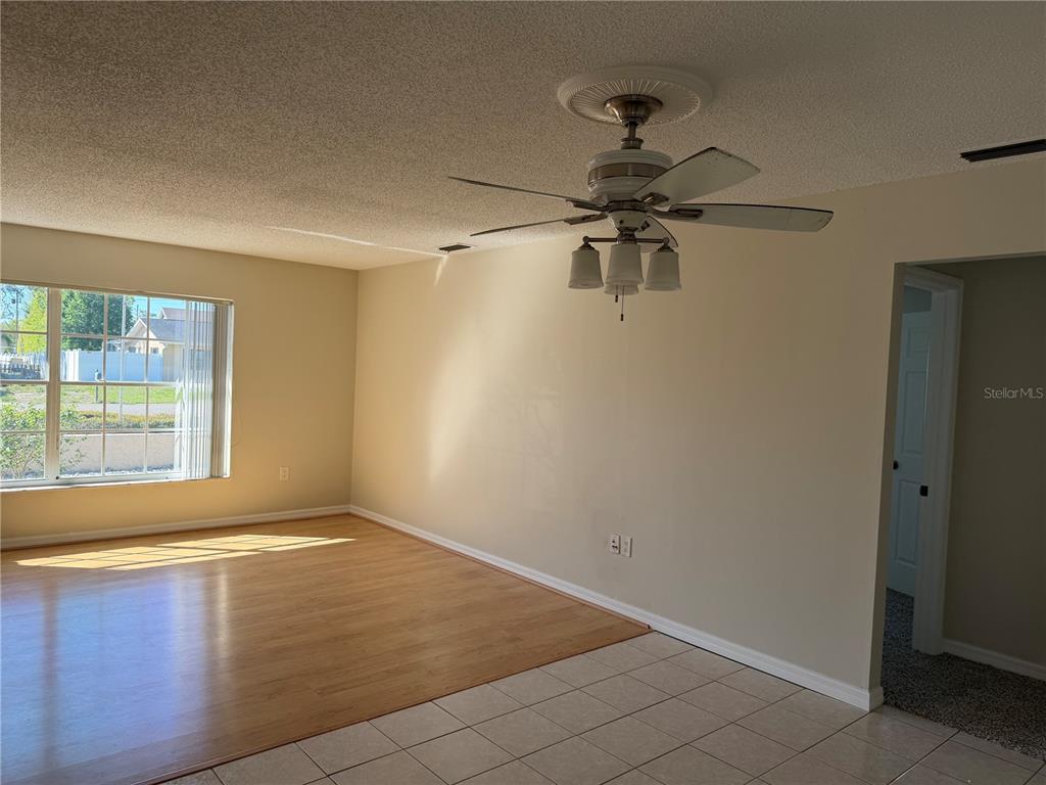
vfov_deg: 56.8
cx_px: 523
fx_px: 725
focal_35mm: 24
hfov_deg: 71.6
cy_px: 392
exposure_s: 1/189
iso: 100
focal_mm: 6.76
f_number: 1.78
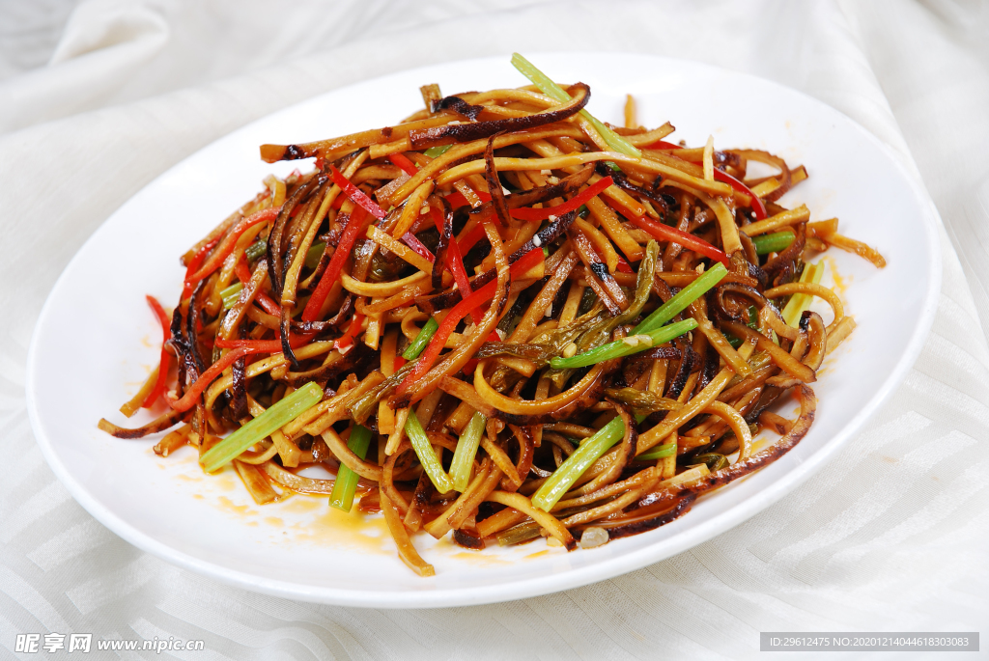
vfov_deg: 13.1
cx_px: 494
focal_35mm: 105
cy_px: 330
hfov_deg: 19.4
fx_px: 2887
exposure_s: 1/160
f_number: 6.3
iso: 100
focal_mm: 70
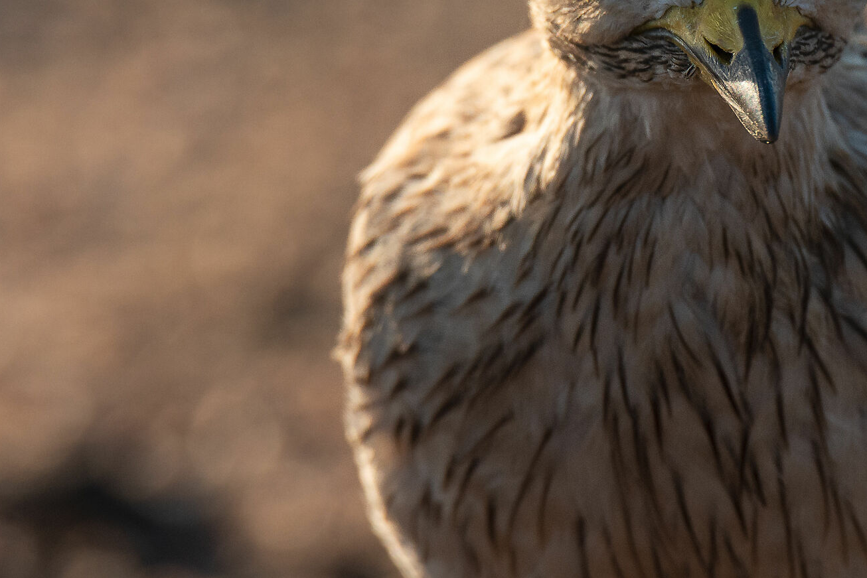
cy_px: 186
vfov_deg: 0.8
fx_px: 39835
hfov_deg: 1.2
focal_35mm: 1654
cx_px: 692
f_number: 8
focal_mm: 600
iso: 800
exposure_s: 1/1250
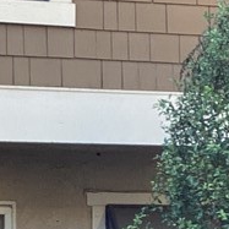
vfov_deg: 11.5
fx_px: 1123
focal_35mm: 150
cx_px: 76
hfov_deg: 11.6
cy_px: 238
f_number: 2.4
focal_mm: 3.3
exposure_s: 1/120
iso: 40
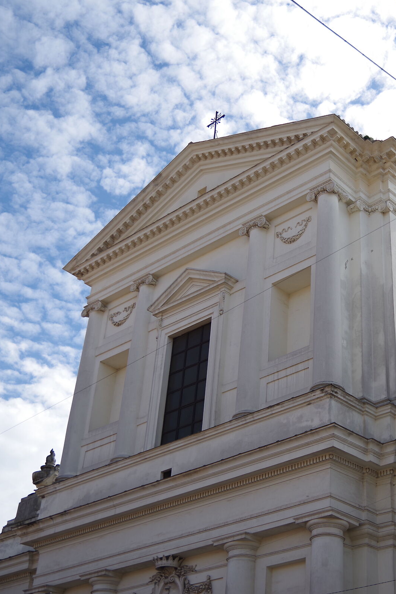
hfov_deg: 24.9
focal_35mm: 53
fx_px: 875
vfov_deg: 37.5
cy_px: 294
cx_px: 340
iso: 100
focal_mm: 35
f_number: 2.8
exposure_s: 1/1250
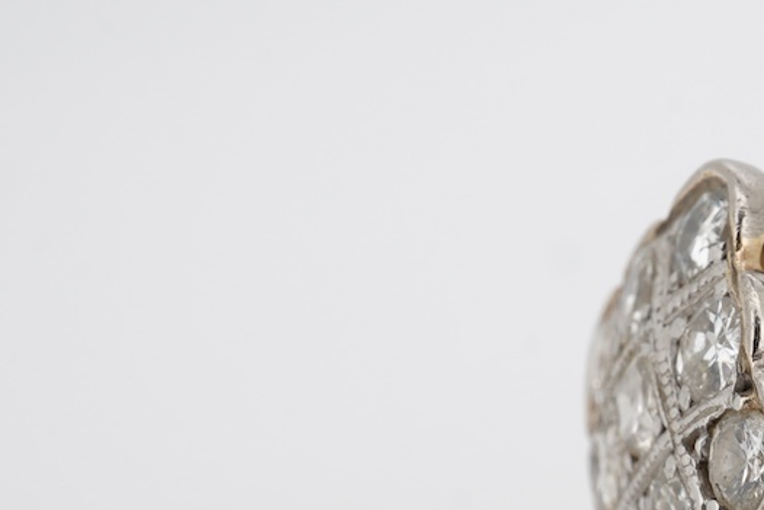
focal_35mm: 125
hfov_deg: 15.8
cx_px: 883
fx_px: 2653
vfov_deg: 10.9
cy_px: 476
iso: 200
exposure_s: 1/125
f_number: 22
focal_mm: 30
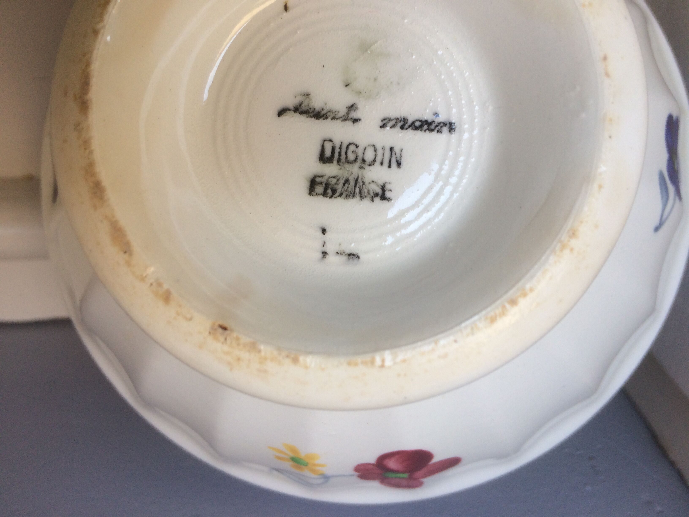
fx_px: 577
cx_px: 344
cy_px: 258
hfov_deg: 61.7
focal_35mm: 29
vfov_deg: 48.2
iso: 40
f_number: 2.2
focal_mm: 4.15
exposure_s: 1/100
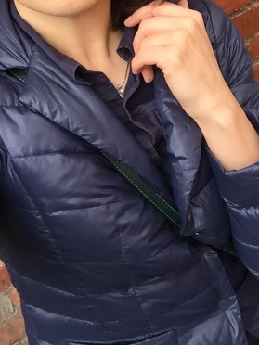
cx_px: 133
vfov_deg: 36.9
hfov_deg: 29.1
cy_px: 71
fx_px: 499
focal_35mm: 50
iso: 32
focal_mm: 2.65
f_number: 2.2
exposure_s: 1/125
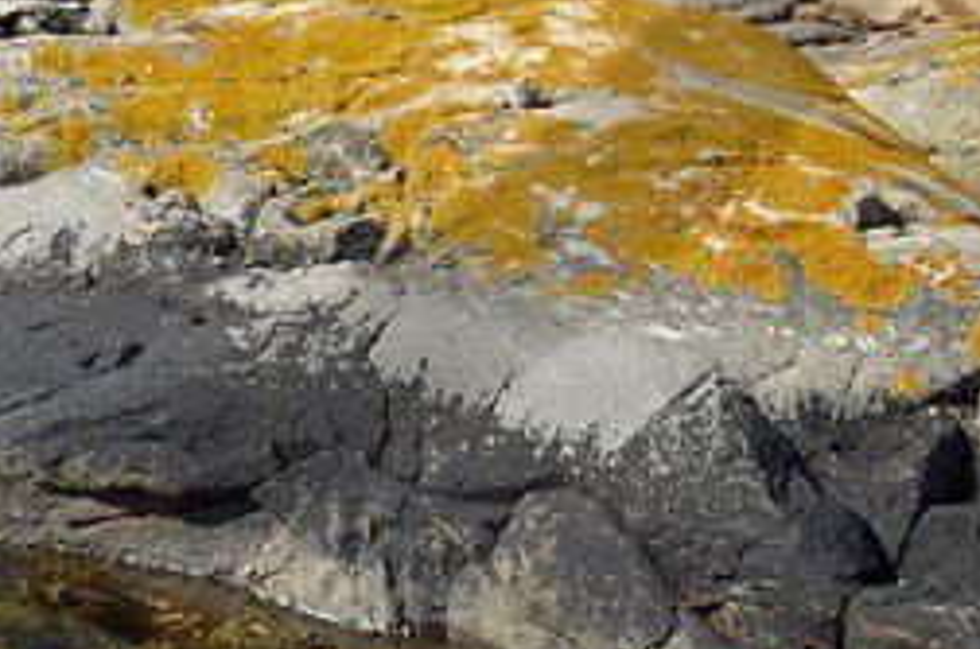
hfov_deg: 9.3
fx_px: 5869
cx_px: -439
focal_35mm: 216
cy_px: -933
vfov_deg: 6.1
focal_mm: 34
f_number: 14
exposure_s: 1/250
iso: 200
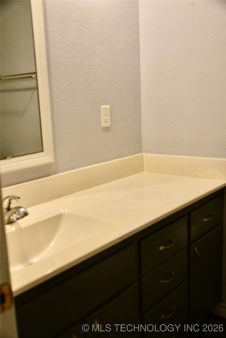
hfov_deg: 36.9
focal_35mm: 36
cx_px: 113
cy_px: 169
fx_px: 339
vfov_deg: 53.1
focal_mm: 36
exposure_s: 1/100
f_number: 5
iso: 320
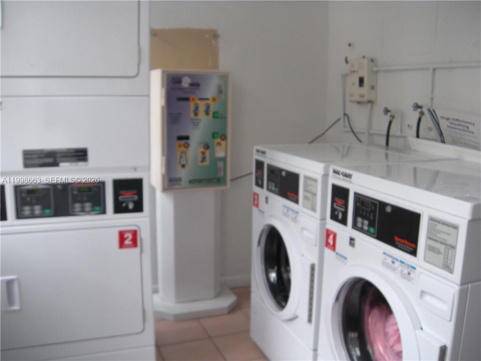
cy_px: 180
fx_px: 486
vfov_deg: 40.7
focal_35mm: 35
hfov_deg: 52.6
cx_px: 240
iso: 110
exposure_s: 1/60
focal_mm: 5.9
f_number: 3.8
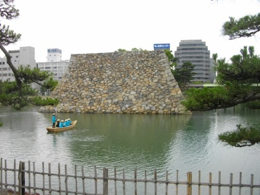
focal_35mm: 32
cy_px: 98
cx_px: 130
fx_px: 240
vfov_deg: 44.2
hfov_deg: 56.8
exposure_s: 1/200
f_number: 5.5
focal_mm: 5.7
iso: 100
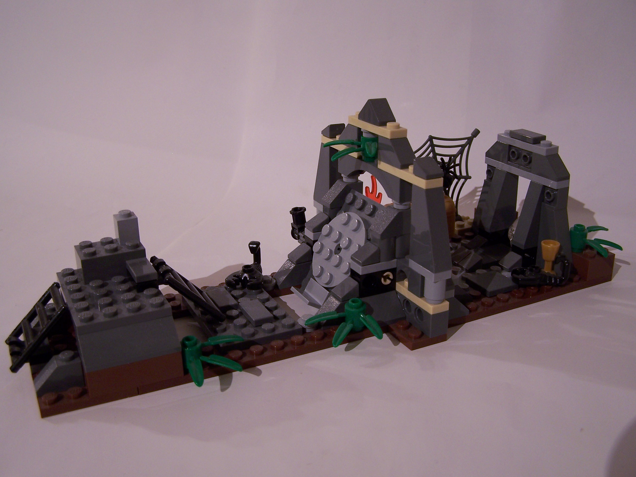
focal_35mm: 38
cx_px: 318
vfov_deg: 37.7
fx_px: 698
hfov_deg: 49.0
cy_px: 238
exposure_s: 1/4
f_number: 2.8
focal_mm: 6.3
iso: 80
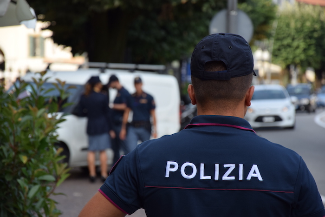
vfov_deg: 8.7
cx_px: 162
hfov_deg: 13.0
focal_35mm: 158
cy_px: 108
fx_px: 1422
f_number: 5.6
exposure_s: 1/125
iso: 100
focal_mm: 105
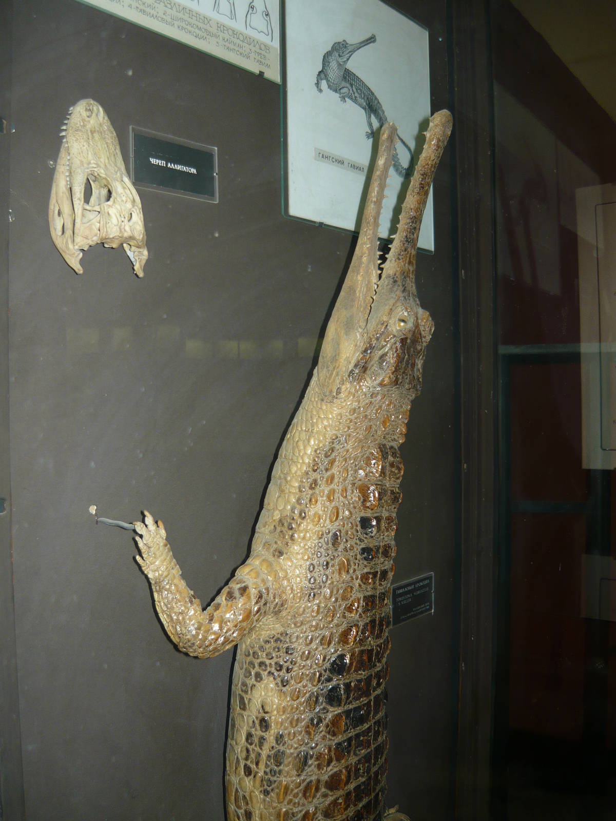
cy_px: 410
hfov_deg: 42.9
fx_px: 783
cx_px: 308
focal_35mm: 33
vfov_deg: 55.4
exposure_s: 1/30
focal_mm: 5.5
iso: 100
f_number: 2.8
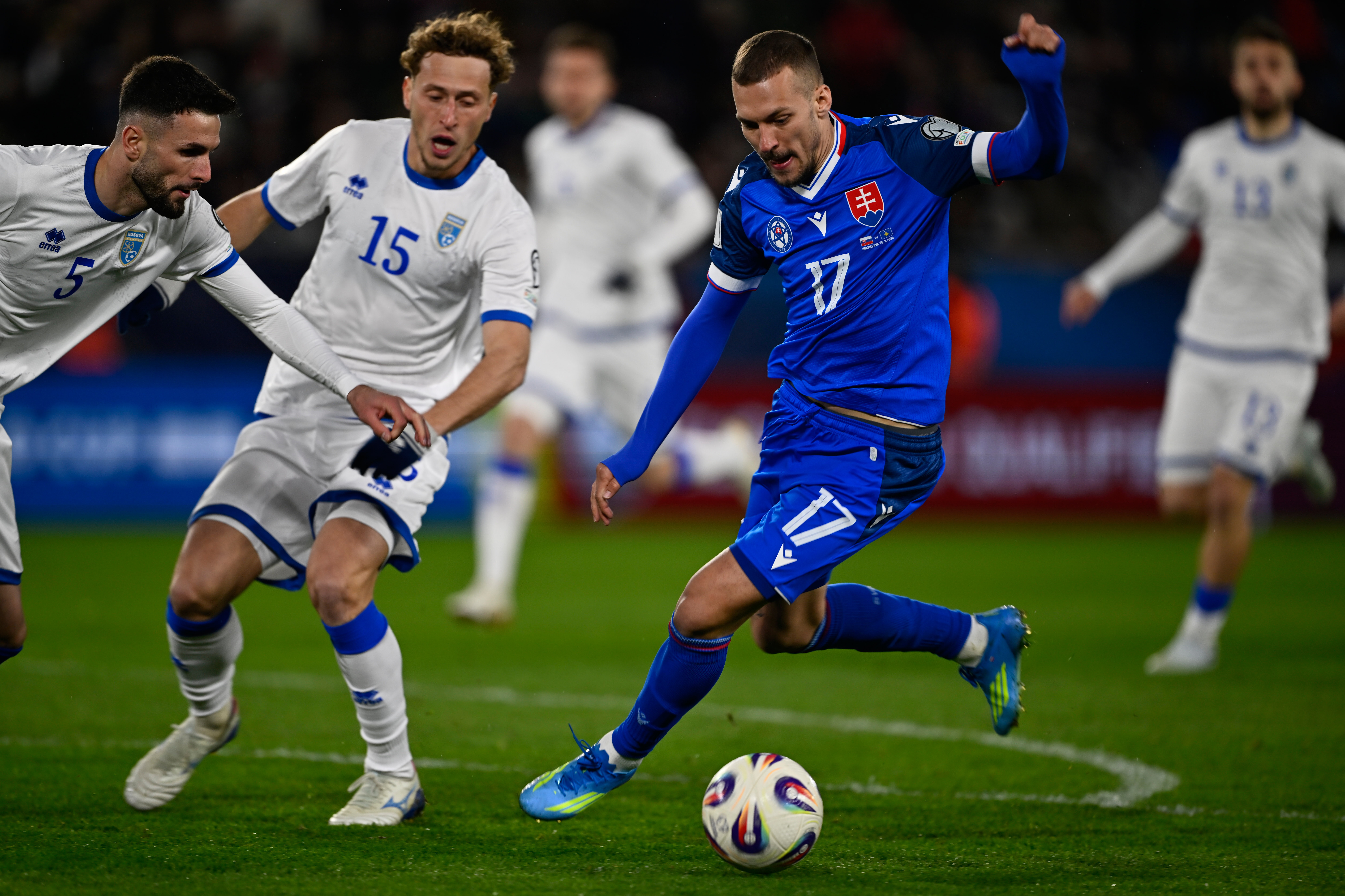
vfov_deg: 3.4
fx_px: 14943
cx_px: 672
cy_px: 448
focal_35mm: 400
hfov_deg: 5.2
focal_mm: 400
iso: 250
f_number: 2.8
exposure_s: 1/500
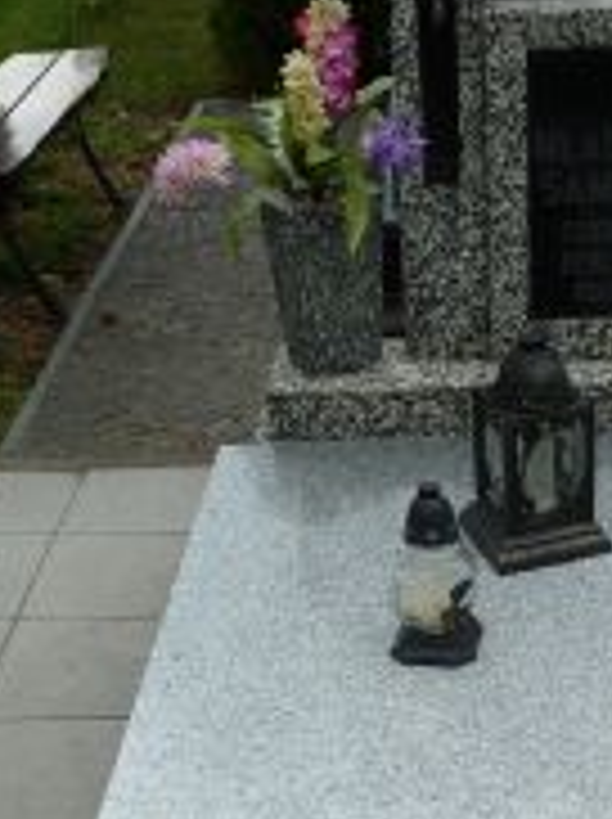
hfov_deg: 22.0
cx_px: 472
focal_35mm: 66
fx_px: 1559
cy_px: 693
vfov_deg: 28.6
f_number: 4
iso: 80
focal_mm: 4.1
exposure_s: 1/200
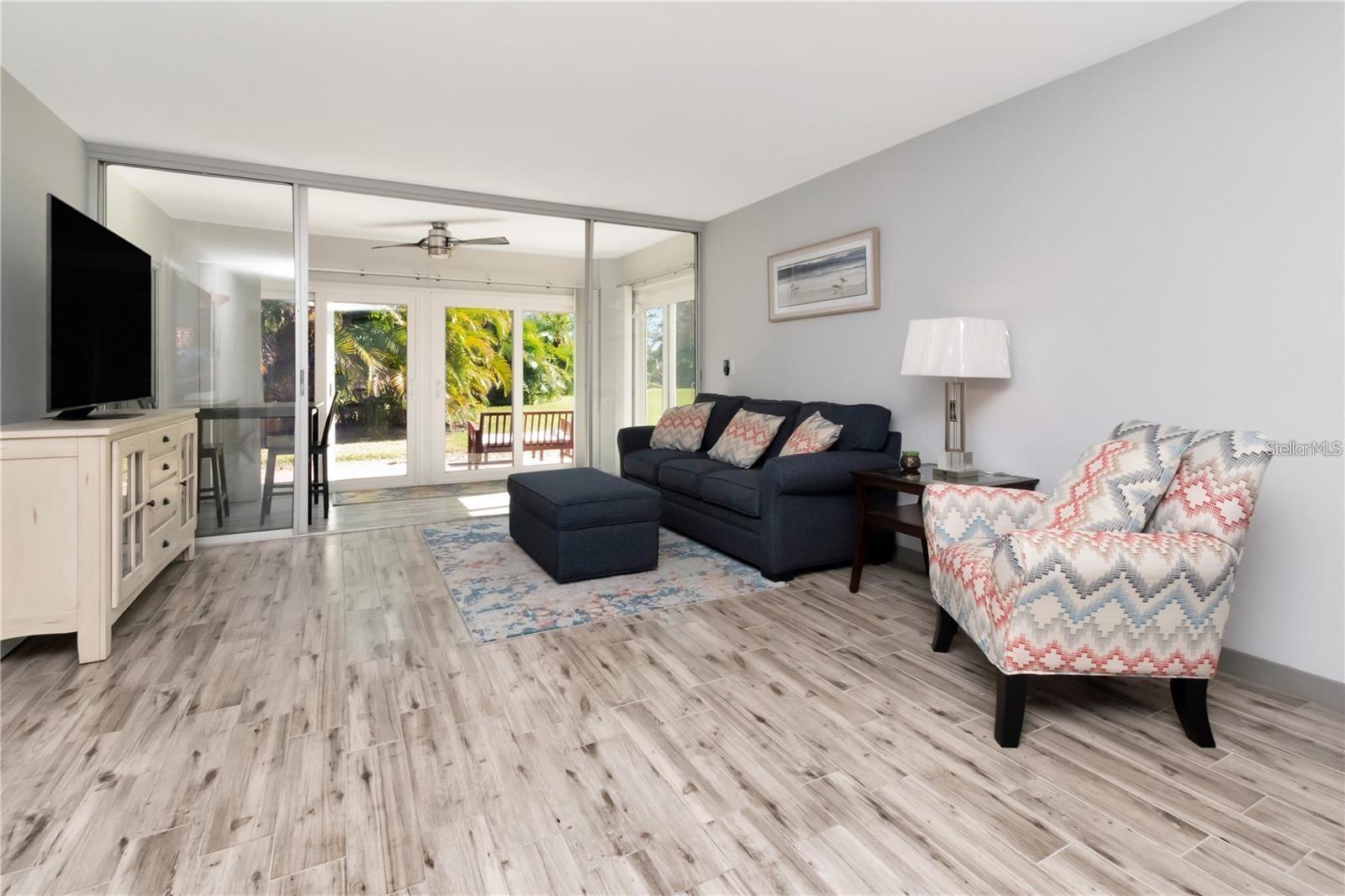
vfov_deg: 77.3
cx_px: 672
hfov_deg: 100.4
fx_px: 560
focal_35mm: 15
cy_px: 448
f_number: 13
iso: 1600
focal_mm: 10
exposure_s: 1/200
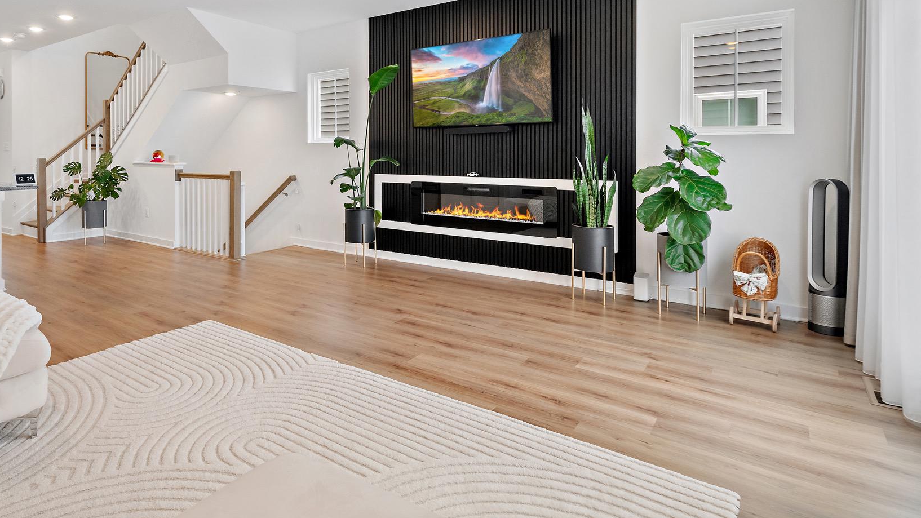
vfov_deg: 51.9
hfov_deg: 82.3
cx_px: 346
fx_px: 513
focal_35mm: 21
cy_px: 146
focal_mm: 16
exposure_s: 1/13
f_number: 8
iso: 640
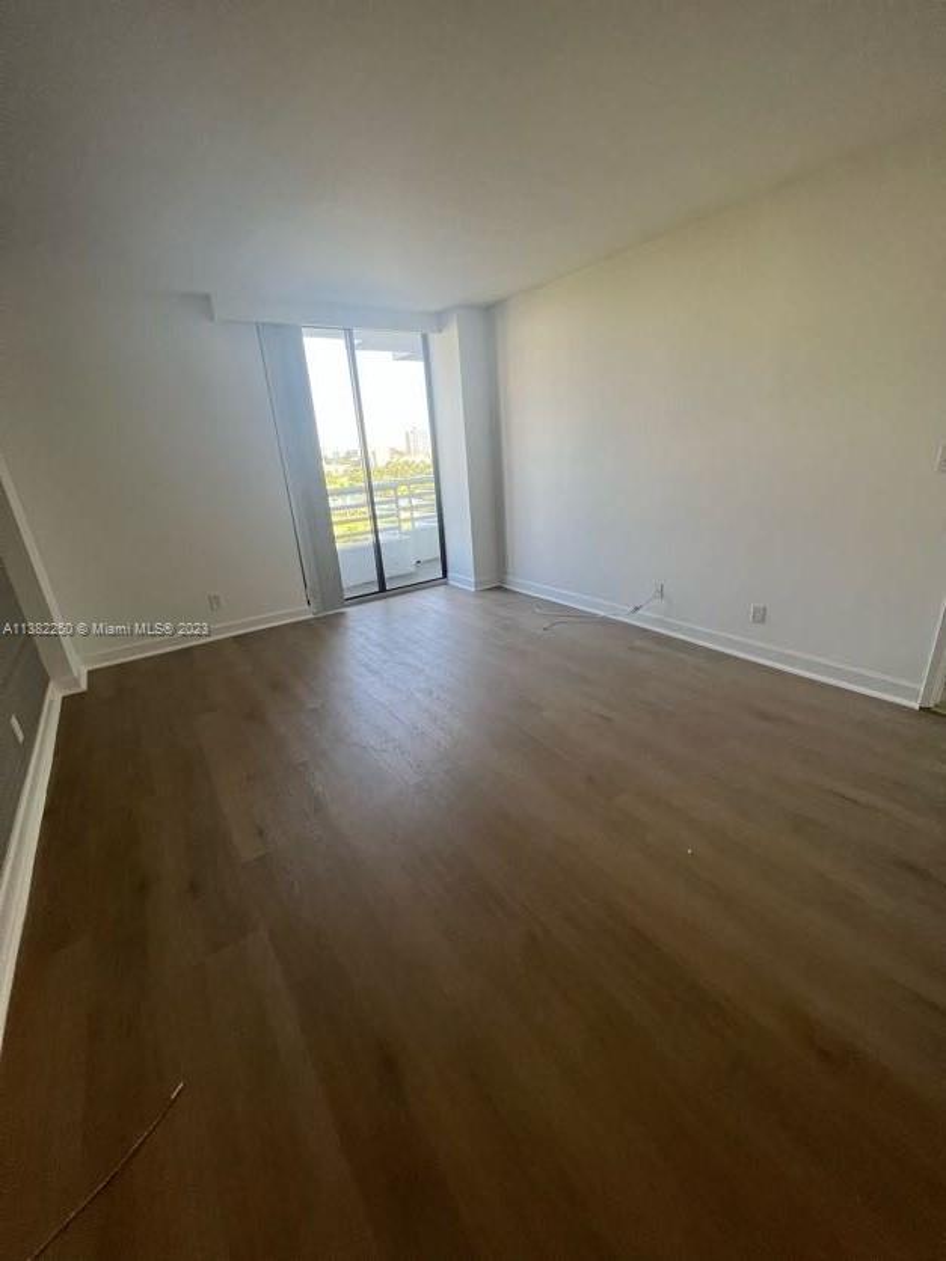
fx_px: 474
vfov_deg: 106.2
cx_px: 473
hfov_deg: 89.9
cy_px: 630
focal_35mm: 13
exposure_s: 1/120
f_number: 1.8
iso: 100
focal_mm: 1.57
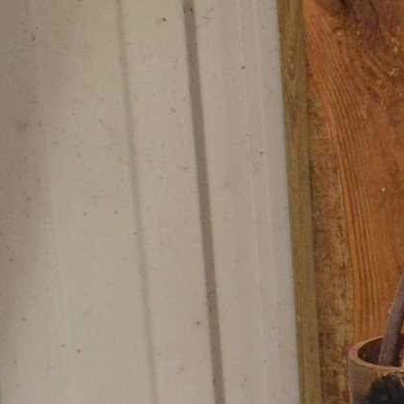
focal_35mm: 100
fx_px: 1317
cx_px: 808
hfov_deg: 14.5
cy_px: 225
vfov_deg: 17.4
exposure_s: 1/60
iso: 3200
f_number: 4.2
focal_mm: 19
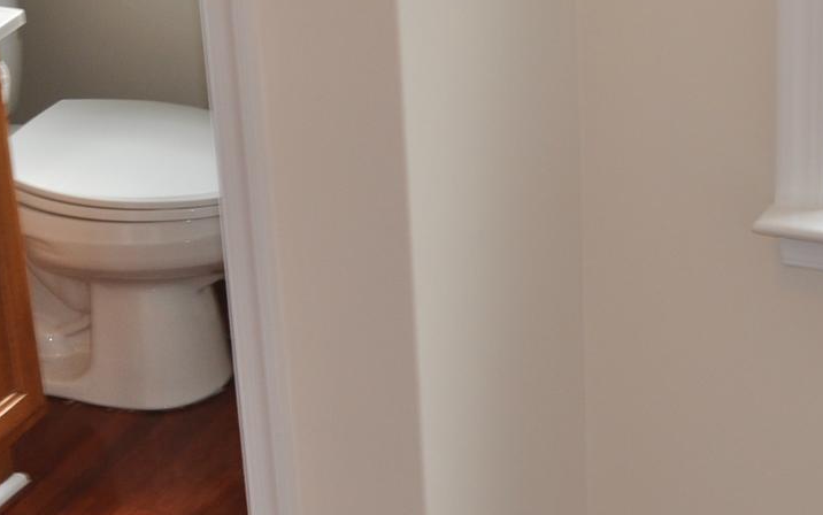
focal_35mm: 131
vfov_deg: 10.0
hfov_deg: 15.9
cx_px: 266
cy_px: 423
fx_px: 2939
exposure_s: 1/80
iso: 400
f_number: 4.8
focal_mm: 30
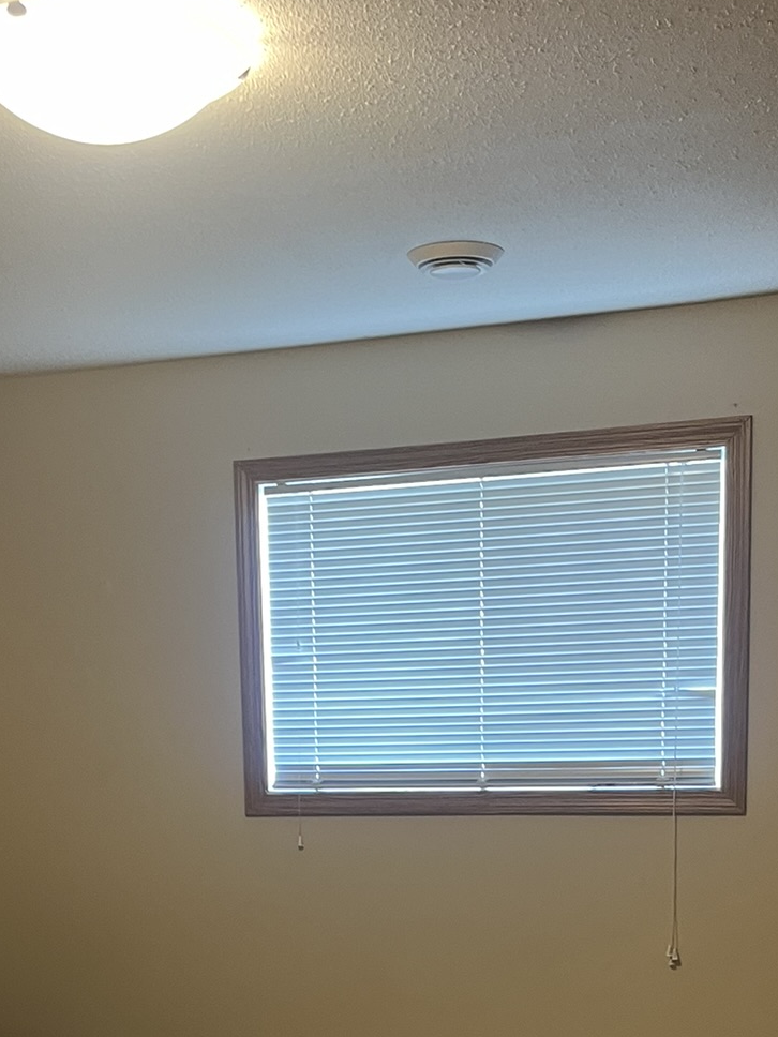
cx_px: 321
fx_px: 1648
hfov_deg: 26.5
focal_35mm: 55
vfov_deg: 32.5
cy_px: 1004
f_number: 1.6
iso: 160
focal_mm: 5.1
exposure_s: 1/60
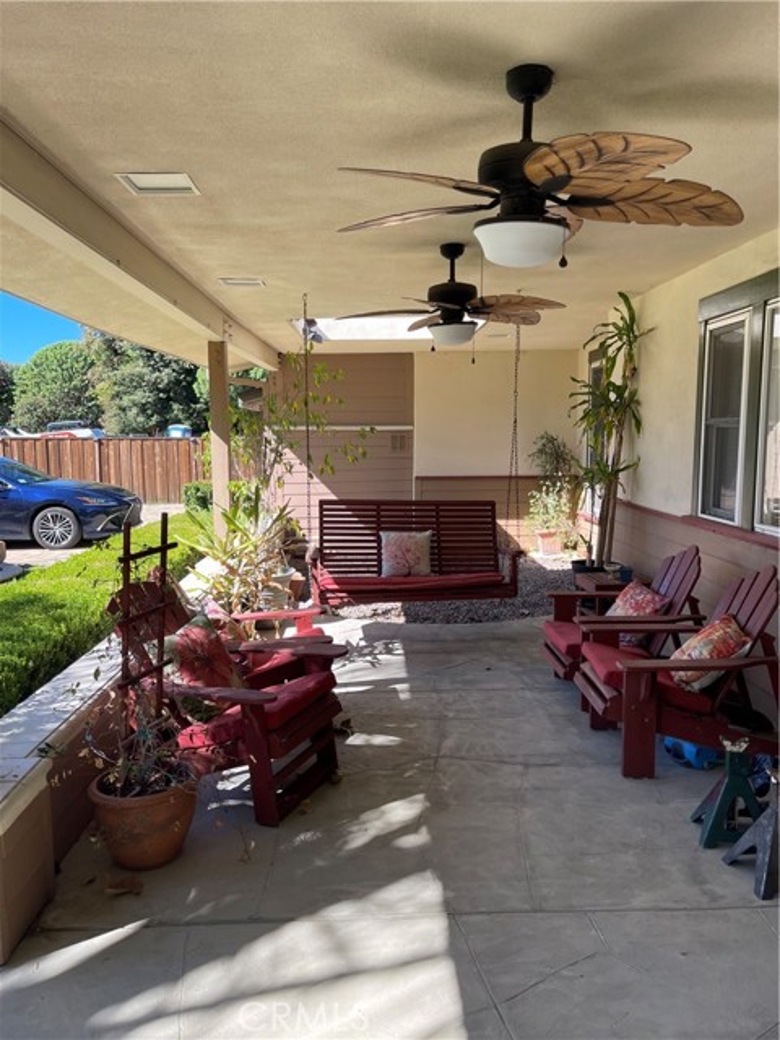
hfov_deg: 54.9
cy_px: 520
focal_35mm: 25
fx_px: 751
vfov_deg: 69.4
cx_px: 390
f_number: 1.6
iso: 32
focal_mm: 5.1
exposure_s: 1/478
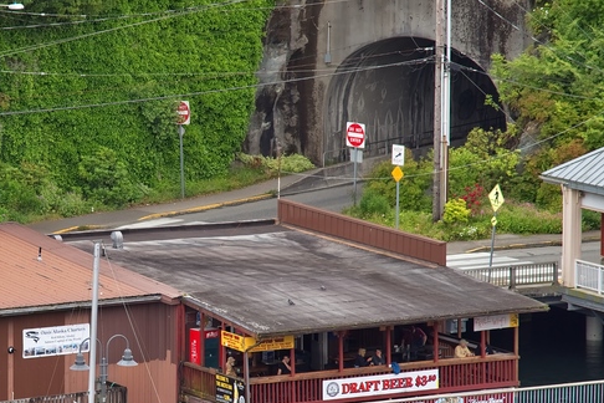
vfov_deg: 4.3
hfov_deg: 6.5
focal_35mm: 316
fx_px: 5301
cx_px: 98
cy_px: 245
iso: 125
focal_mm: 120
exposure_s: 1/250
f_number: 4
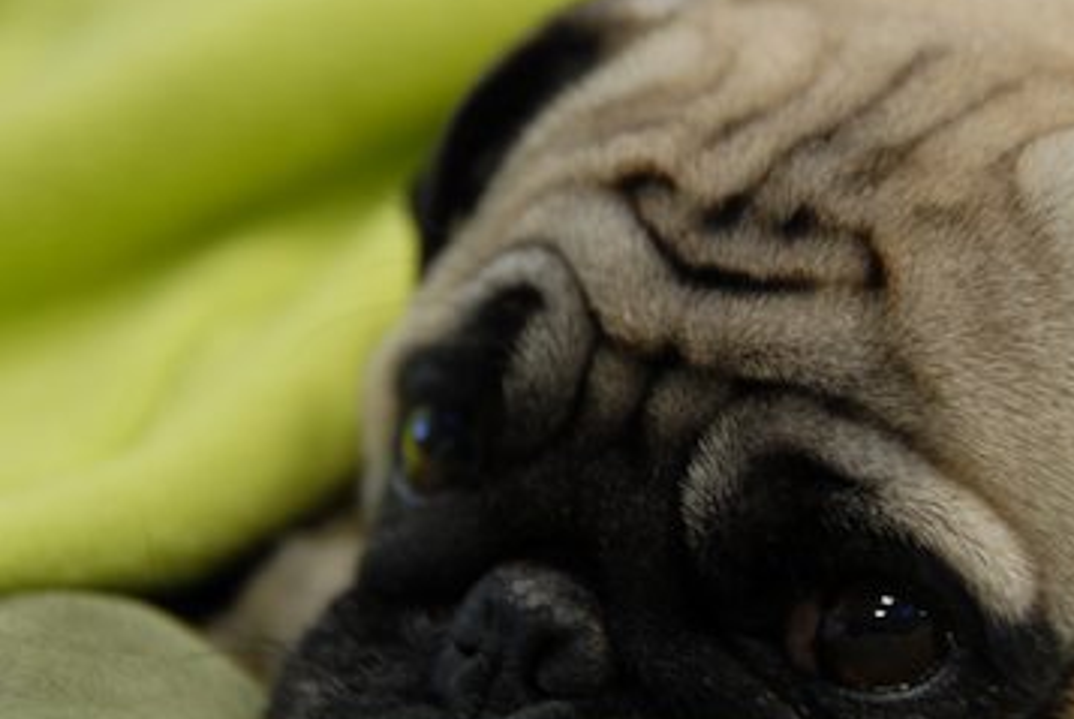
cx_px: 653
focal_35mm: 105
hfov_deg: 19.4
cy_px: 433
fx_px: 3136
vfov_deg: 13.1
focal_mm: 50
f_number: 2.8
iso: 100
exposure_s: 1/8
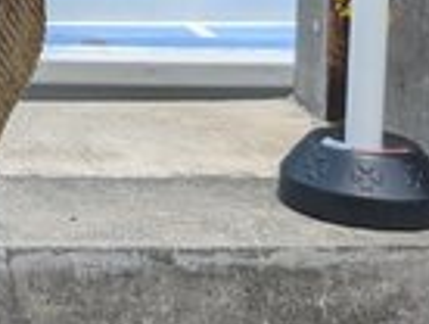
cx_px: -392
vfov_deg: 12.5
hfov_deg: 14.9
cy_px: -212
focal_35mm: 111
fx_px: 1378
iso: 30
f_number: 1.7
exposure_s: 1/1447
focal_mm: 4.53
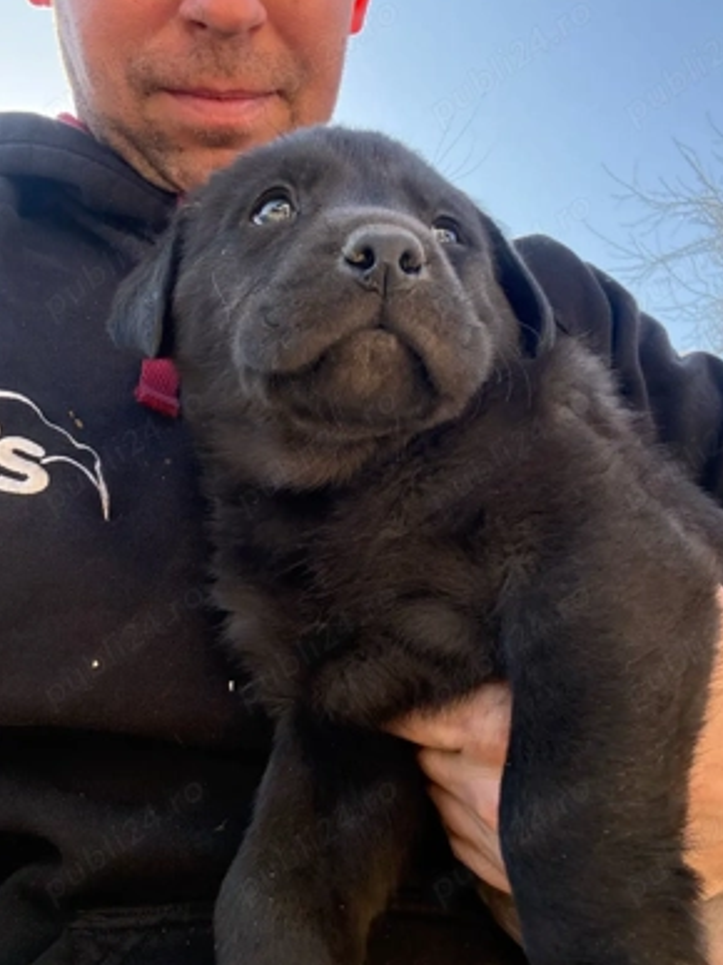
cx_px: 366
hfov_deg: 45.4
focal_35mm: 31
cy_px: 481
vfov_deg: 58.4
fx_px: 864
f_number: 1.9
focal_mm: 2.69
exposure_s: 1/306
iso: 40
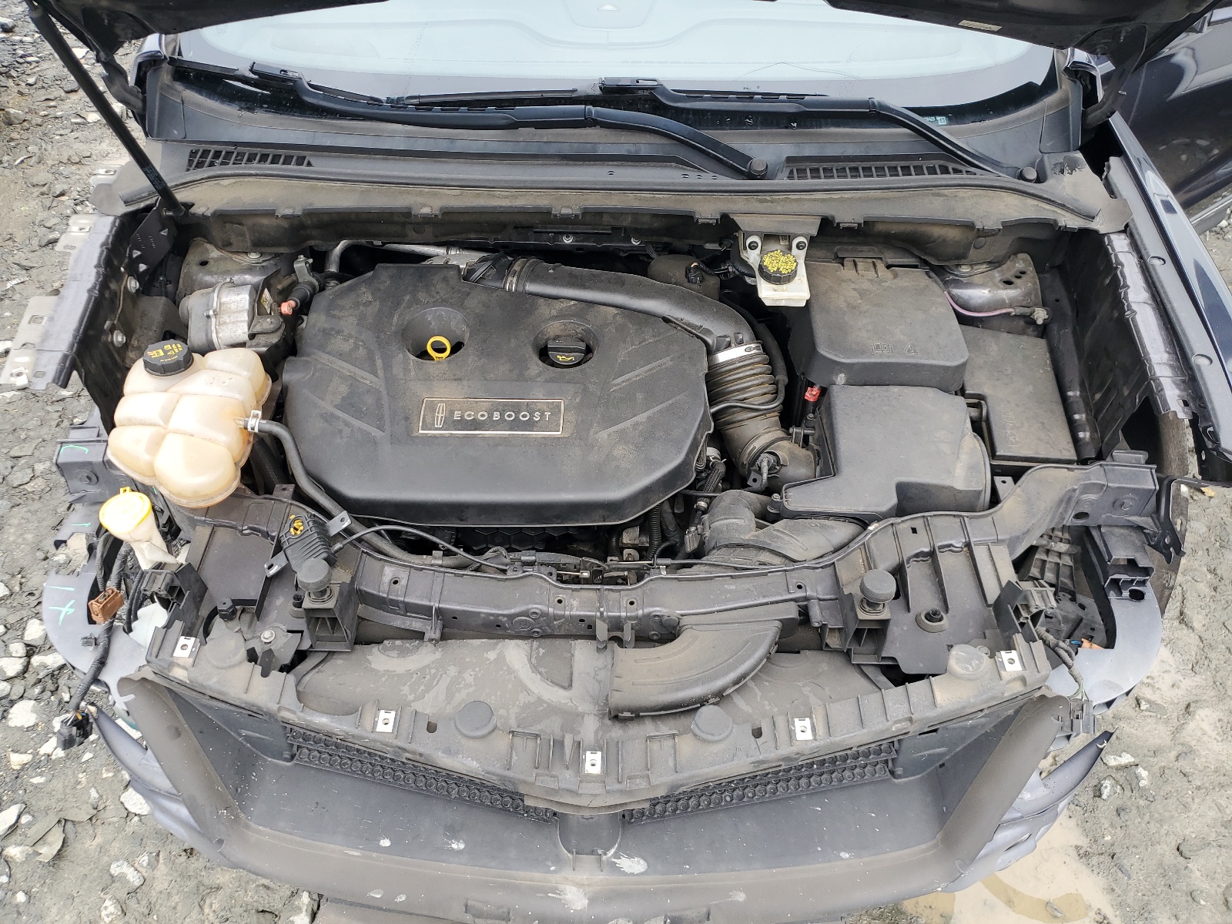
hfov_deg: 67.3
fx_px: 925
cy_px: 462
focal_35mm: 26
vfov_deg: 53.1
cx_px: 616
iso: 50
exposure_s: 1/400
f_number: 1.5
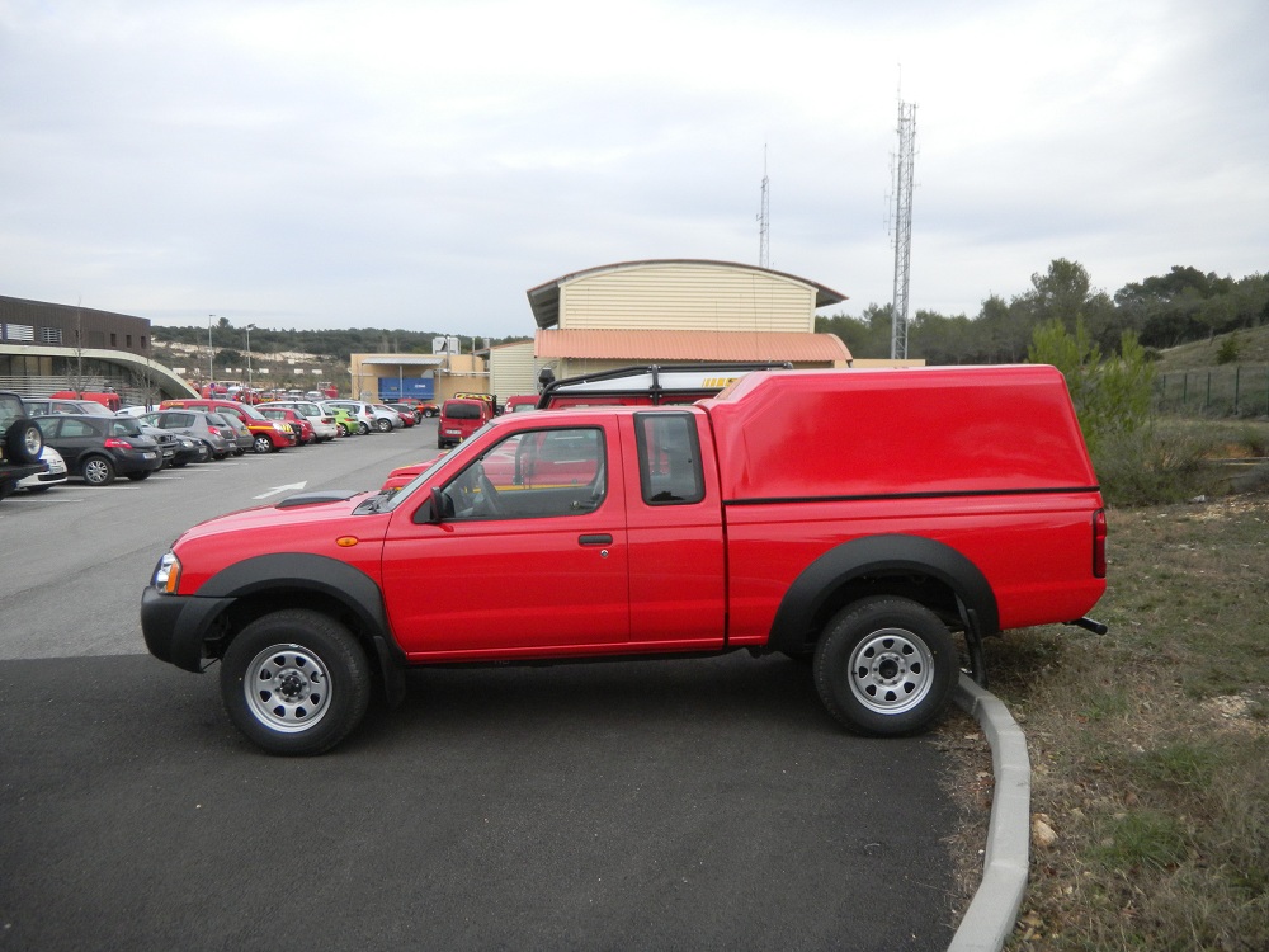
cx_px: 634
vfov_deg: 49.7
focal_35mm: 28
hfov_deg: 63.4
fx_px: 1026
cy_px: 476
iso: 200
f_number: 3.9
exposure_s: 1/490
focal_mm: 5
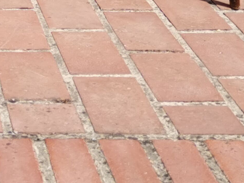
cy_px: -127
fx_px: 1093
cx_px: -101
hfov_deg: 12.2
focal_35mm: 155
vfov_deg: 9.2
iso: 50
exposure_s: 1/2299
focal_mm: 5.58
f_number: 1.8
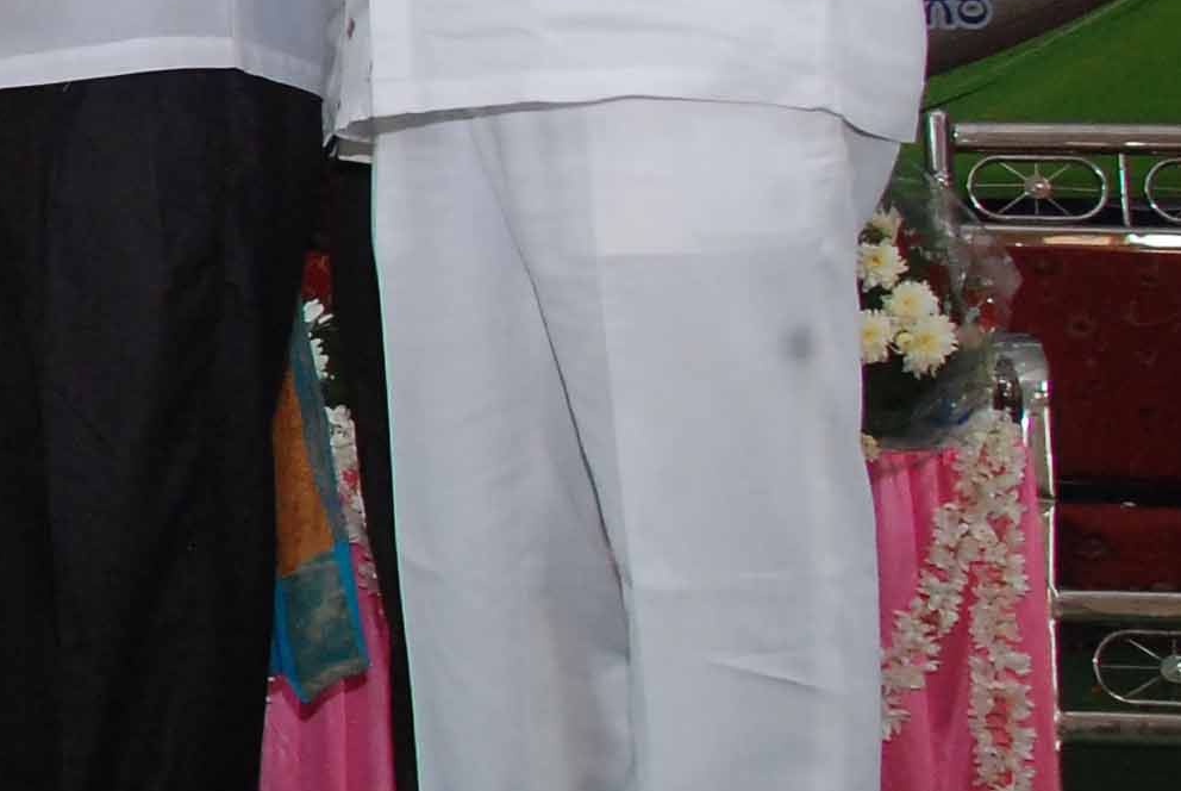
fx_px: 4038
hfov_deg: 14.3
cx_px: -1051
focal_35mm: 123
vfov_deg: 11.1
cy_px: -20
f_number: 6.3
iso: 800
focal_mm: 21
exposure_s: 1/100
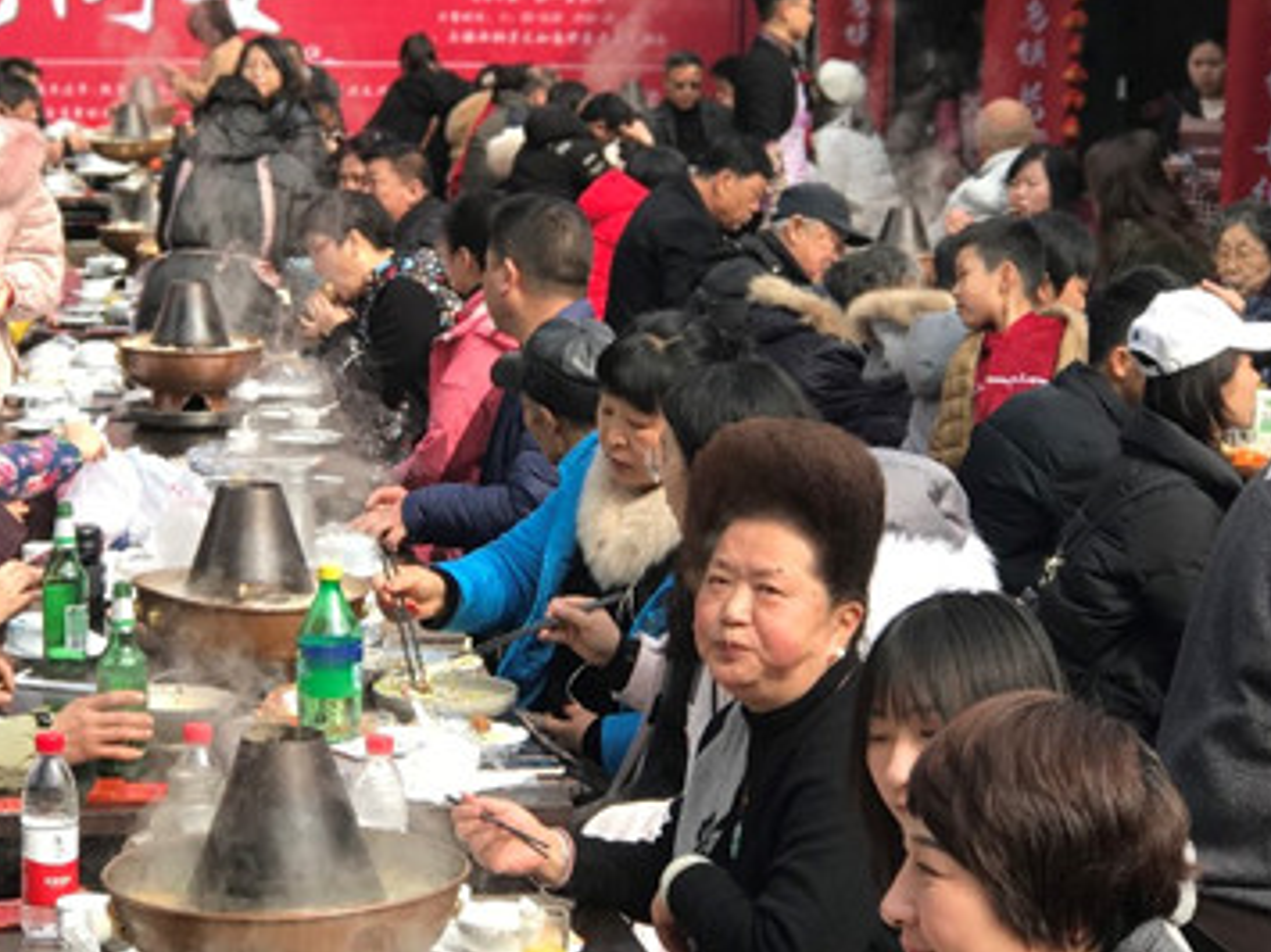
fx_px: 4038
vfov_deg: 13.4
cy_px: 387
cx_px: 512
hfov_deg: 17.9
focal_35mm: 110
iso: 20
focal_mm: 6.6
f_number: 2.8
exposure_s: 1/297
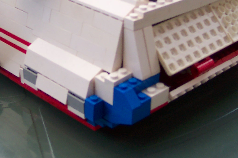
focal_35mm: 80
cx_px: 75
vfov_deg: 16.9
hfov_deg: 25.2
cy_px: 23
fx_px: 529
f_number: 2.8
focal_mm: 8
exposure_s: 1/250
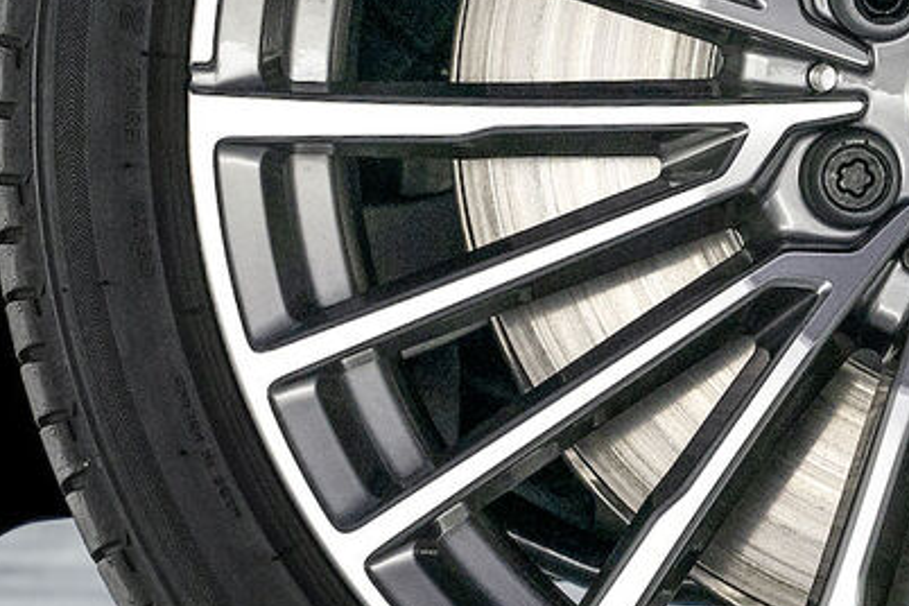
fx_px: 8433
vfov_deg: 4.1
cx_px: 868
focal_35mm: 334
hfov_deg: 6.2
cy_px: -158
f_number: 5.6
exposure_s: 1/40
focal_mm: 70
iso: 800
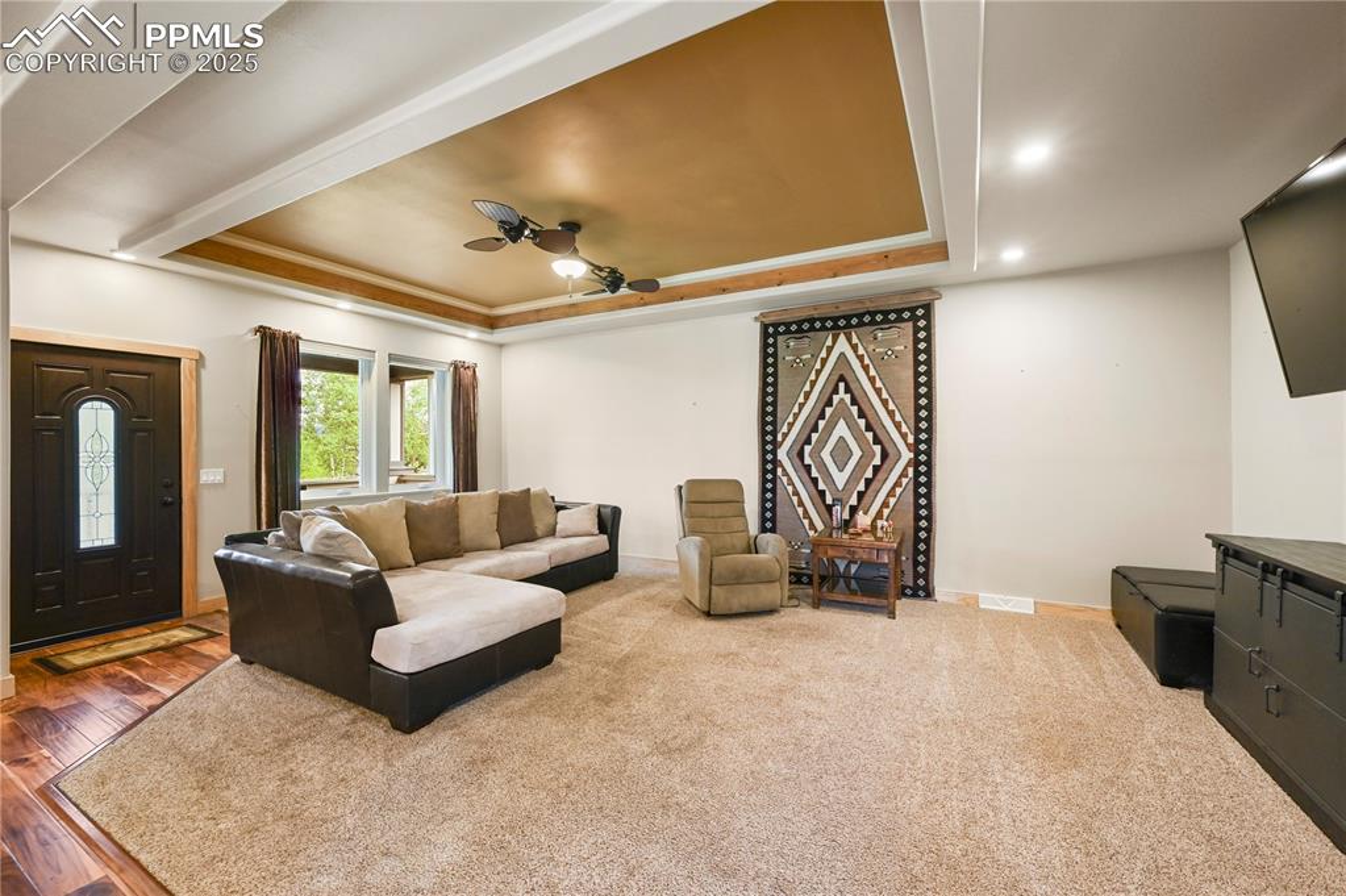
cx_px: 673
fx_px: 523
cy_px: 448
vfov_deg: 81.1
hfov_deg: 104.3
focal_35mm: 14
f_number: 8
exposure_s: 1/3
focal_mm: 14
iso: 400
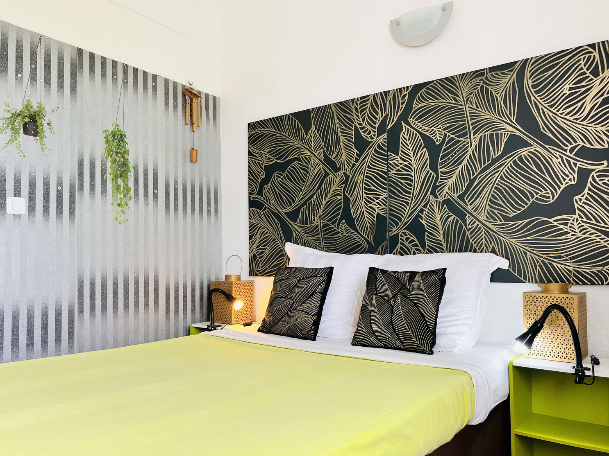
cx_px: 297
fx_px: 493
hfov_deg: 63.4
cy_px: 238
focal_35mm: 28
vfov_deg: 49.7
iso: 80
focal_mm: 5.7
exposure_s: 1/121
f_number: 1.5
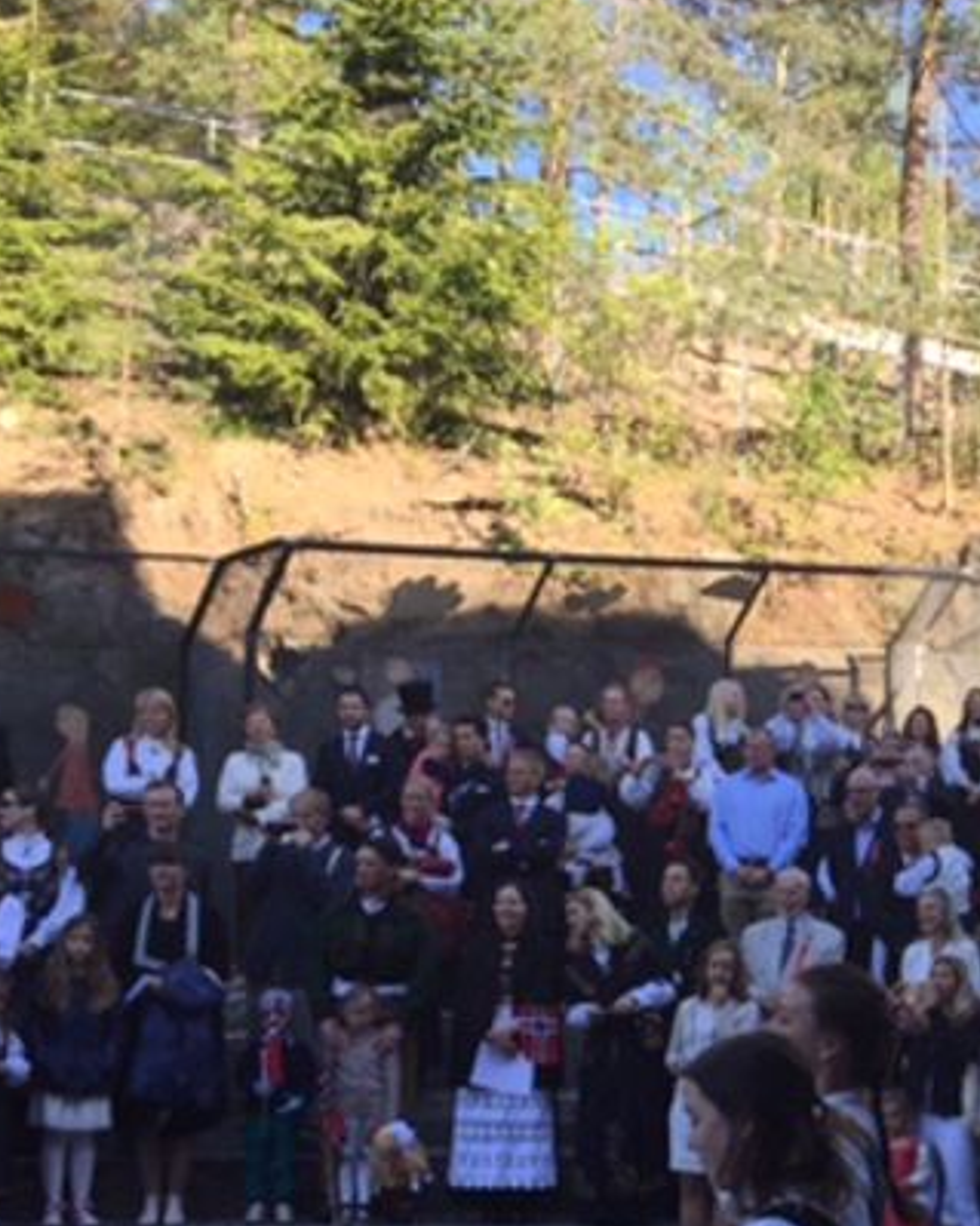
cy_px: 946
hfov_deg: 22.0
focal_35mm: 64
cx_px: 1189
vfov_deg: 29.0
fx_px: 2321
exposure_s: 1/434
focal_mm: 4.15
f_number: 2.2
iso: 32
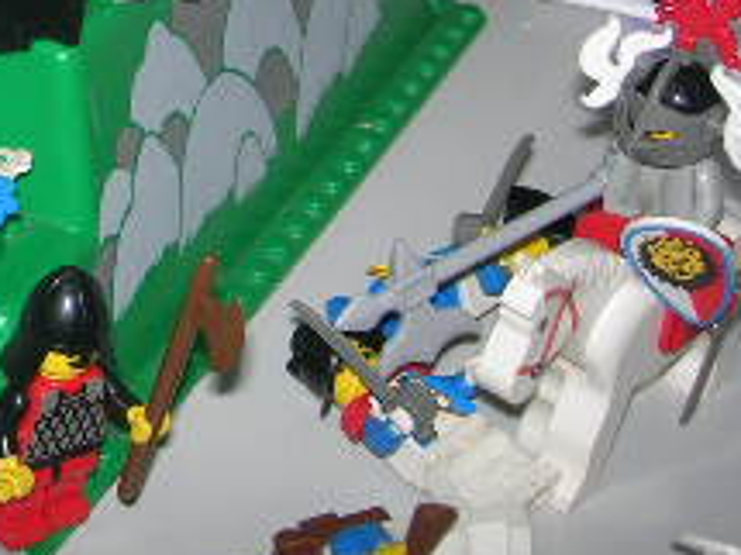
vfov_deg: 12.6
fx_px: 2418
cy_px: -231
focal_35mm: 113
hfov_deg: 16.2
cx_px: -296
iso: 64
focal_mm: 7.8
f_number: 2.8
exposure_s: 1/60.1
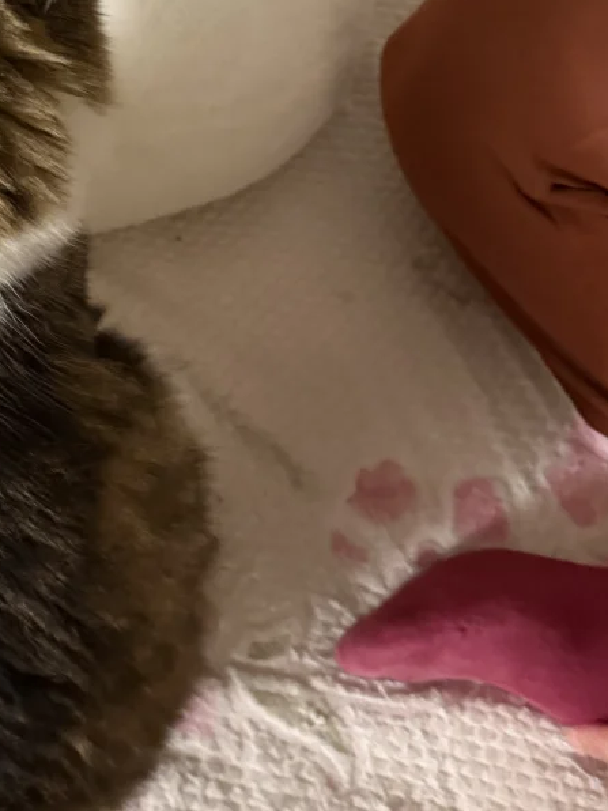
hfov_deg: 23.4
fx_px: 1358
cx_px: -86
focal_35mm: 58
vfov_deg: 32.3
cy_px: 158
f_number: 1.78
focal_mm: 6.76
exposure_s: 1/30
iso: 800
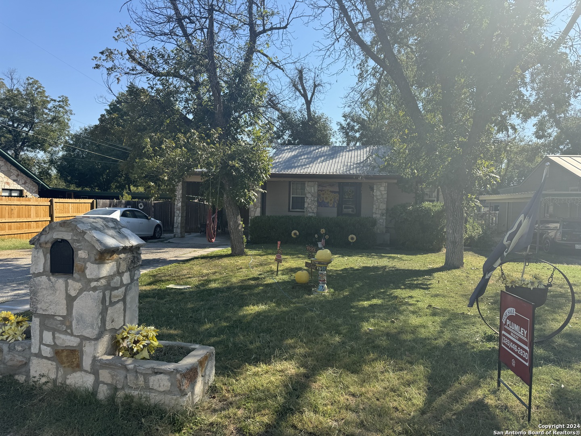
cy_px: 218
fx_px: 403
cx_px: 290
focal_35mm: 24
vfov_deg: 56.8
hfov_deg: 71.6
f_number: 1.78
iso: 80
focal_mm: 6.76
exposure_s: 1/2604
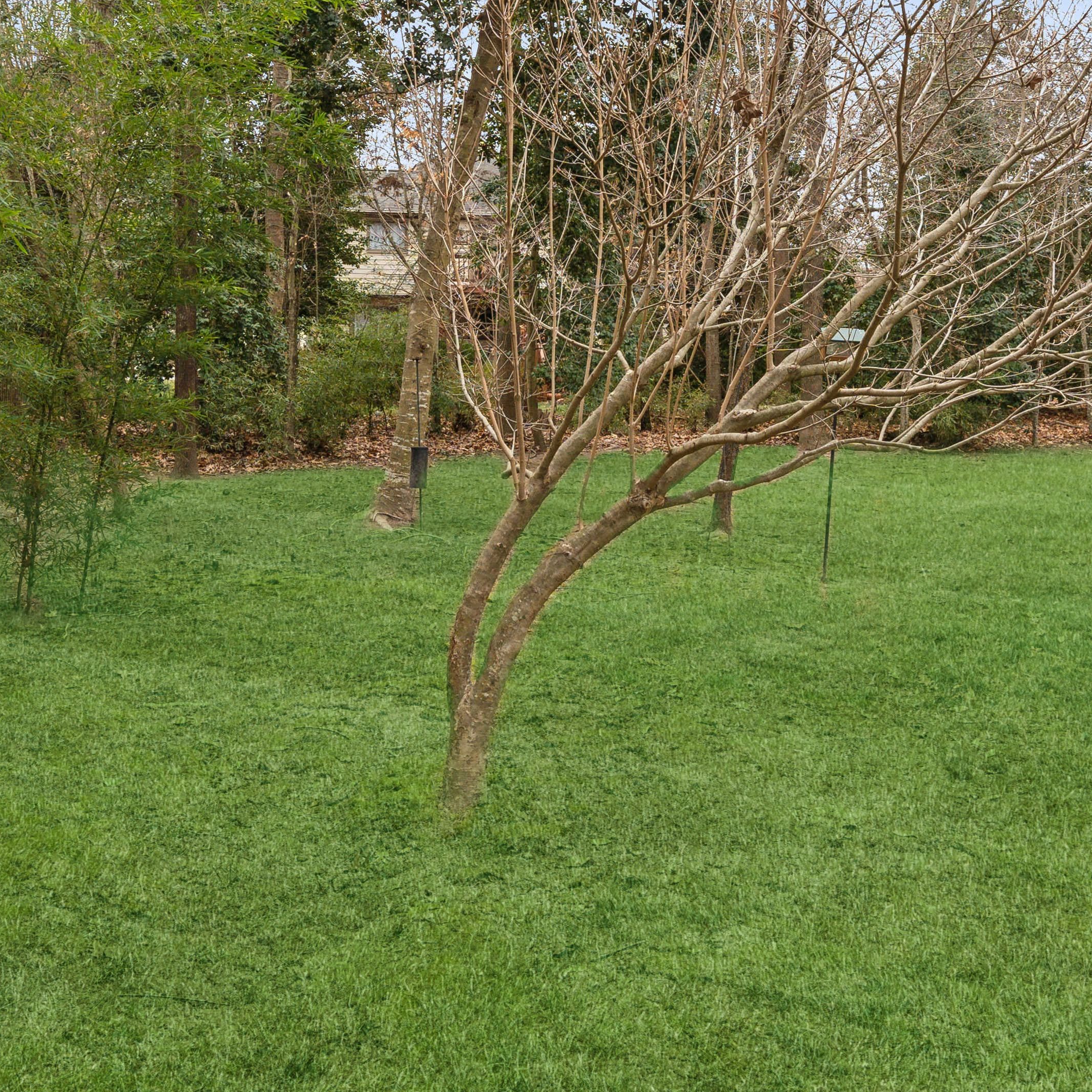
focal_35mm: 36
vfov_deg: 45.3
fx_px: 1285
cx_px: 554
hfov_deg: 46.0
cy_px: 360
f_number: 8
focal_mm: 15
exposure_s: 1/100
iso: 250
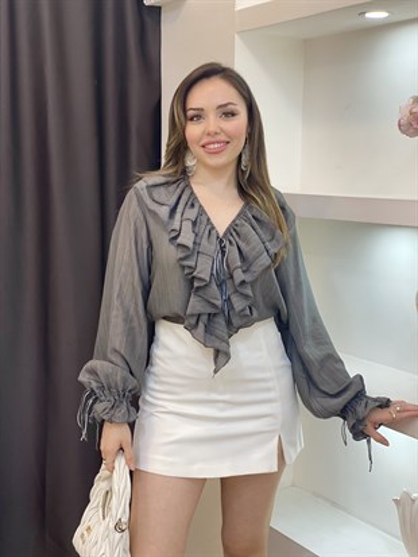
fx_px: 837
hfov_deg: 28.0
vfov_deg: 36.8
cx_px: 209
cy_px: 278
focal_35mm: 52
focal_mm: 6
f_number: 2
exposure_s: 1/100
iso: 100
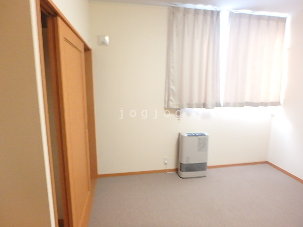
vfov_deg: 63.4
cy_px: 114
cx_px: 152
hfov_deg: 79.0
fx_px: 184
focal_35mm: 21
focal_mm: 3.7
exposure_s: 1/30
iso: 640
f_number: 3.5
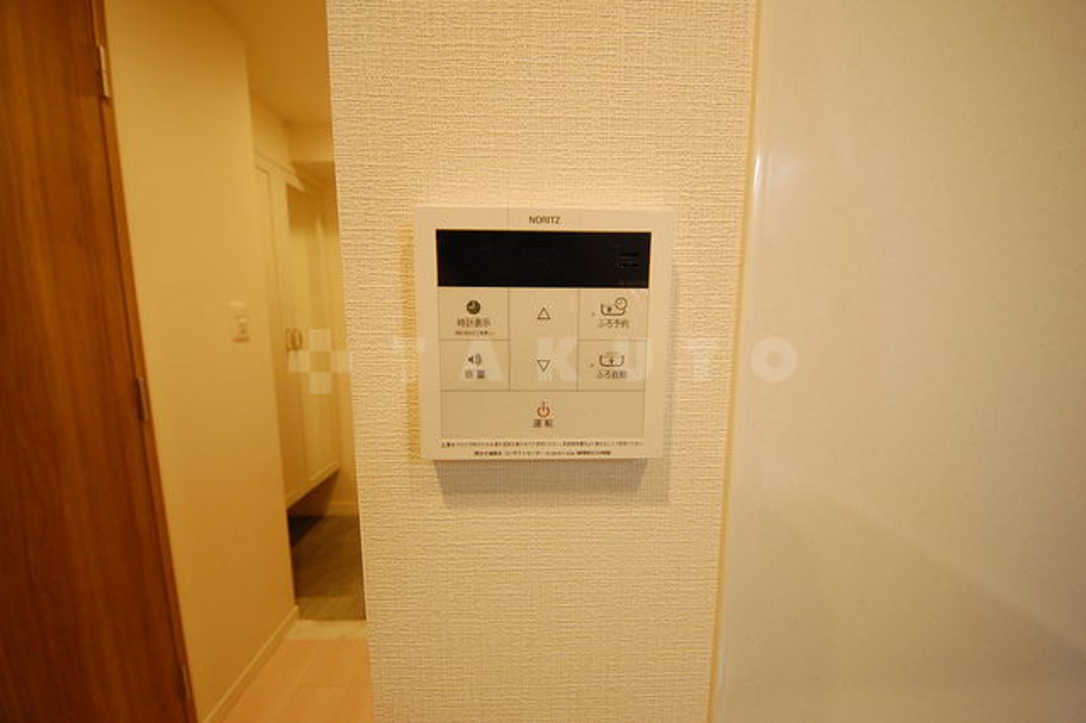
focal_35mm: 12
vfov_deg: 89.9
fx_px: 362
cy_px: 362
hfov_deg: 112.6
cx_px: 543
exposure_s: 1/50
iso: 800
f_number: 4.5
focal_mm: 8
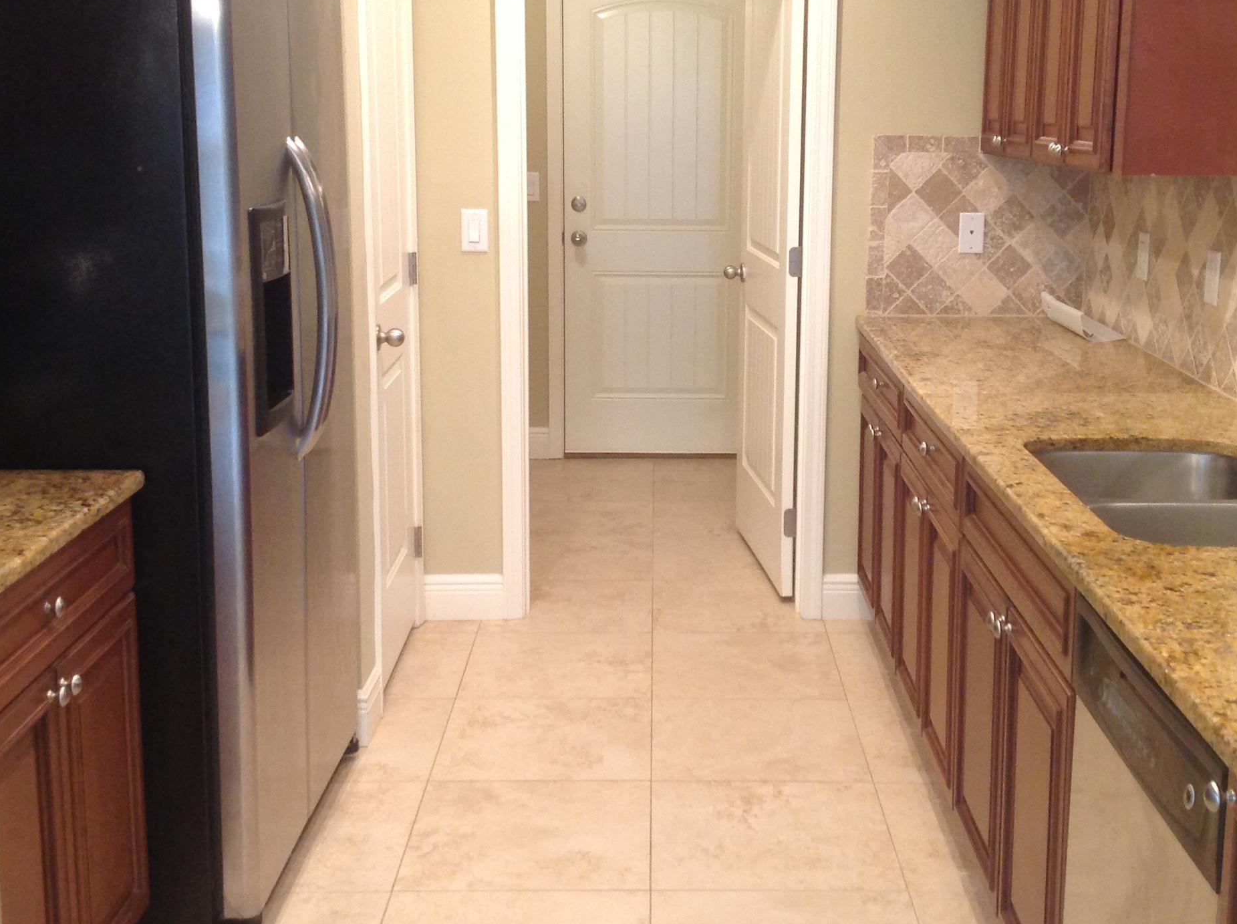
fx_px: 1749
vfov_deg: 29.5
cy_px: 379
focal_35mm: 49
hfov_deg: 38.9
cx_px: 672
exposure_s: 1/15
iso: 125
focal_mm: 4.28
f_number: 2.4
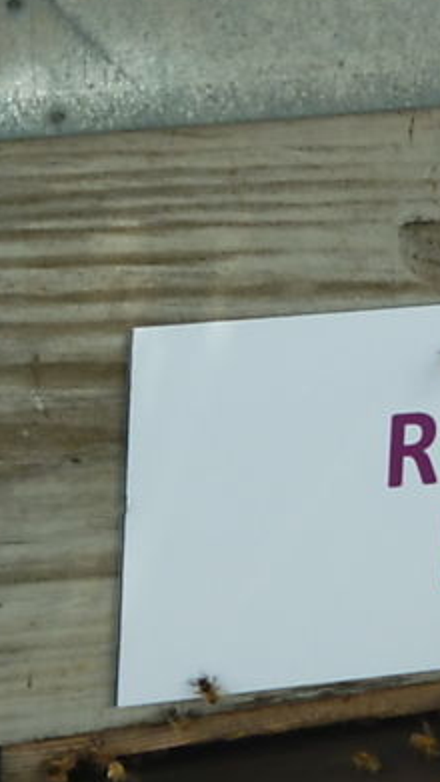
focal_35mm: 294
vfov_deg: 7.3
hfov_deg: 4.1
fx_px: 6097
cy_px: 362
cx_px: 558
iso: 200
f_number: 5.9
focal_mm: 22
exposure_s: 1/125
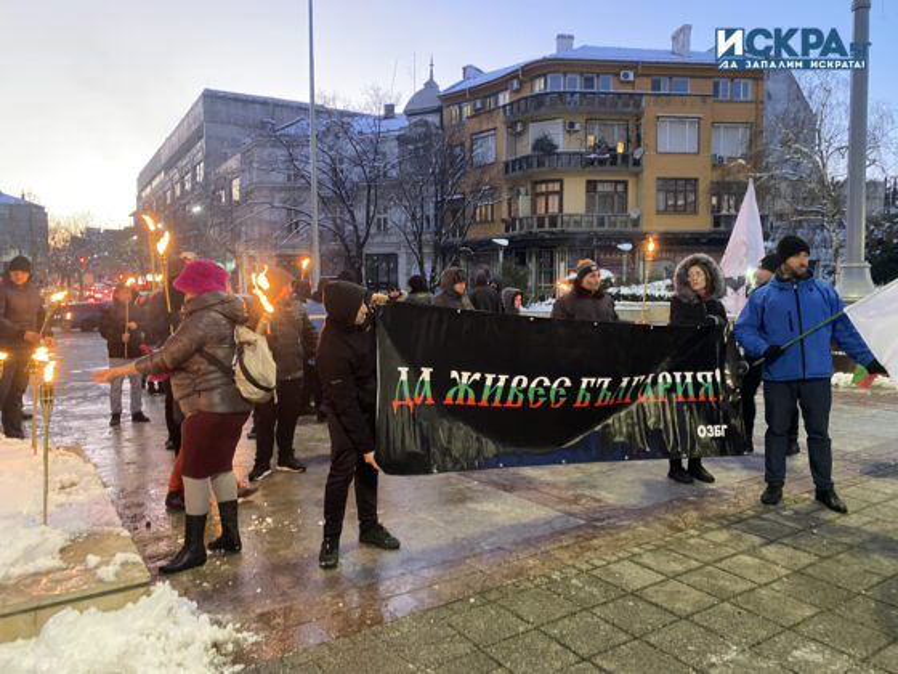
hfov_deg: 67.3
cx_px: 449
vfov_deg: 53.1
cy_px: 337
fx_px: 674
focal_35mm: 26
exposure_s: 1/29
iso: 500
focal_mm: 4.25
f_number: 1.8
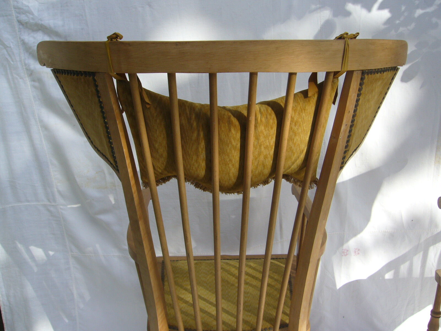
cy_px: 166
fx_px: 446
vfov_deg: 40.7
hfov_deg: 52.6
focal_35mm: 35
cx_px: 220
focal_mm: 5.8
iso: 80
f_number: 5.6
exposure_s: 1/200
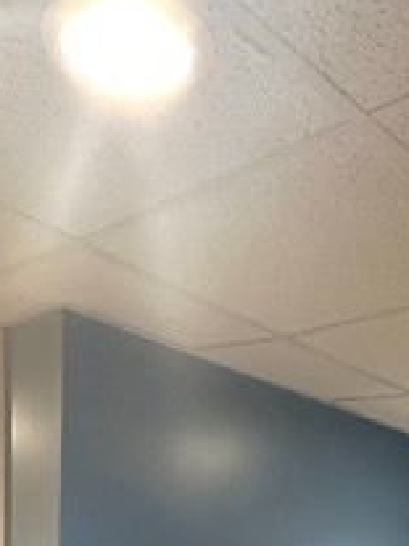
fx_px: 820
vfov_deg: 26.7
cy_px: 812
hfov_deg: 28.0
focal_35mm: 52
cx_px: 187
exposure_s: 1/60
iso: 400
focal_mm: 2.22
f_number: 2.2
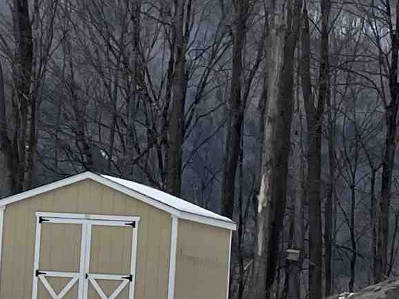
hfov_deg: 5.8
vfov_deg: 4.3
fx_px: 3941
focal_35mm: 342
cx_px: 298
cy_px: 135
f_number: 2.2
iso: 20
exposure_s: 1/576
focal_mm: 7.5
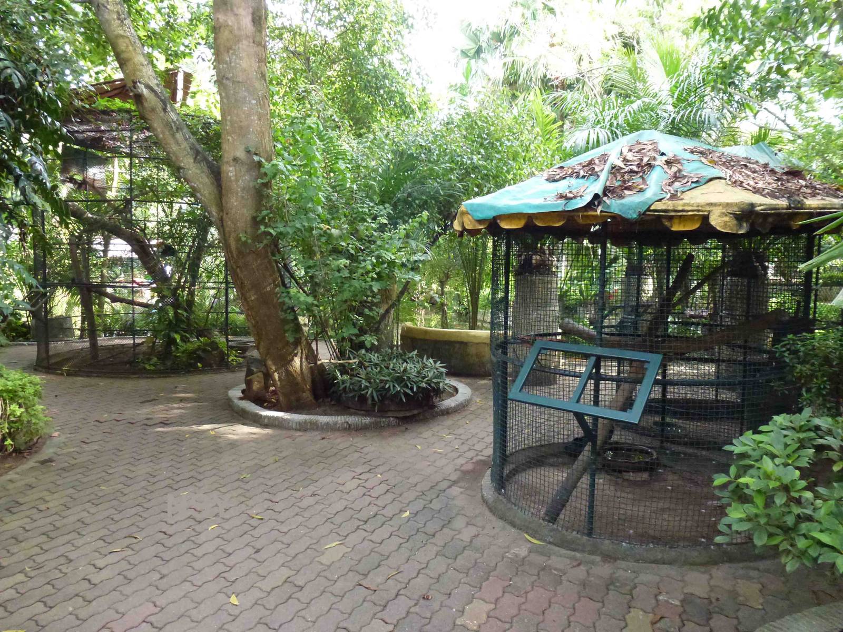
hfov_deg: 71.6
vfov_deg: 56.8
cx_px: 422
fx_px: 584
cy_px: 316
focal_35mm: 24
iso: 640
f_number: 3.3
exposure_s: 1/125
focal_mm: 4.3
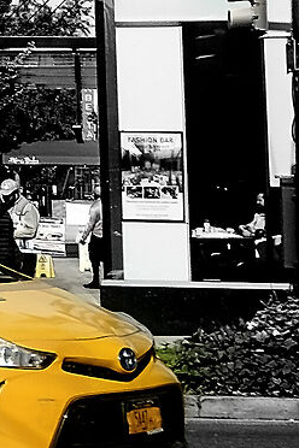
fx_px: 2168
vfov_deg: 11.5
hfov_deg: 7.0
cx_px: -620
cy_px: -117
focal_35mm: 174
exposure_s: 1/600
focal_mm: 18
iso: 200
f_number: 9
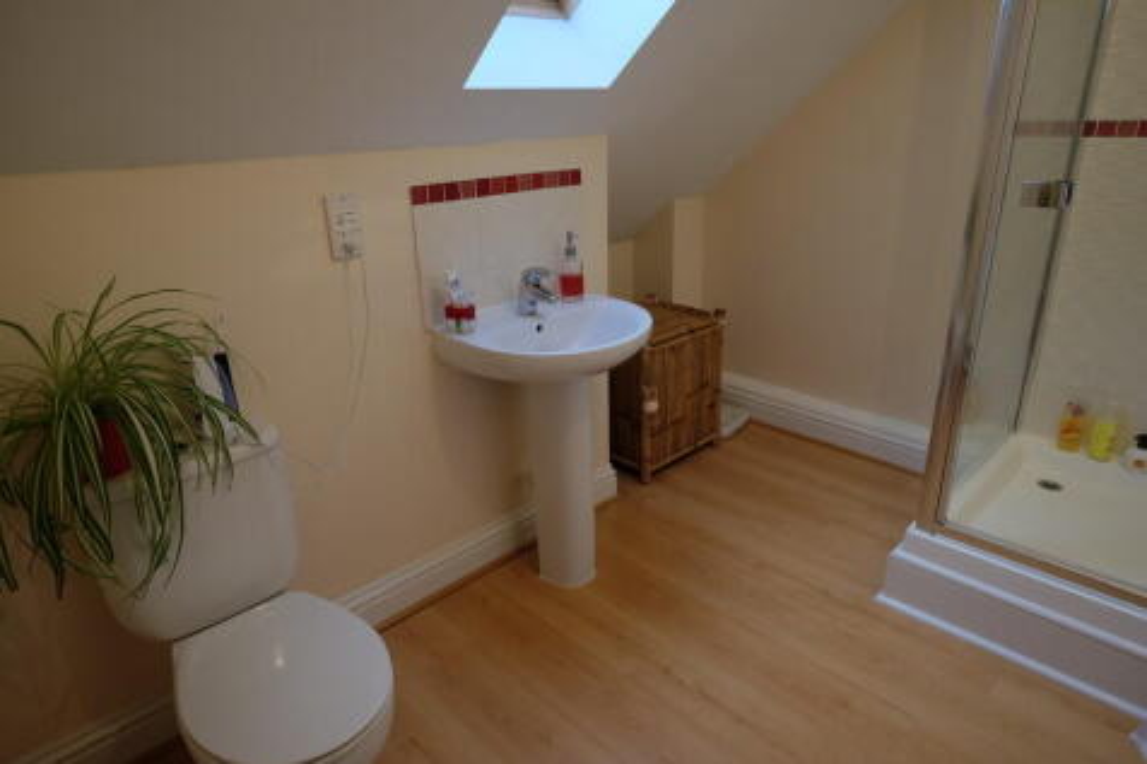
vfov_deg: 59.5
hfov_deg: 81.2
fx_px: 669
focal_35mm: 21
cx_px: 574
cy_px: 382
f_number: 4
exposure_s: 1/60
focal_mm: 14
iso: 800
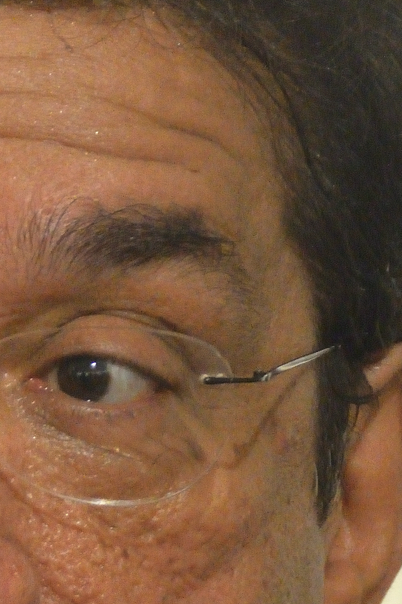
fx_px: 11375
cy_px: 639
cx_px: -108
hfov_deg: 2.0
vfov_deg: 3.0
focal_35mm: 678
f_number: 5.6
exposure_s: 1/100
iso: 3200
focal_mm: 122
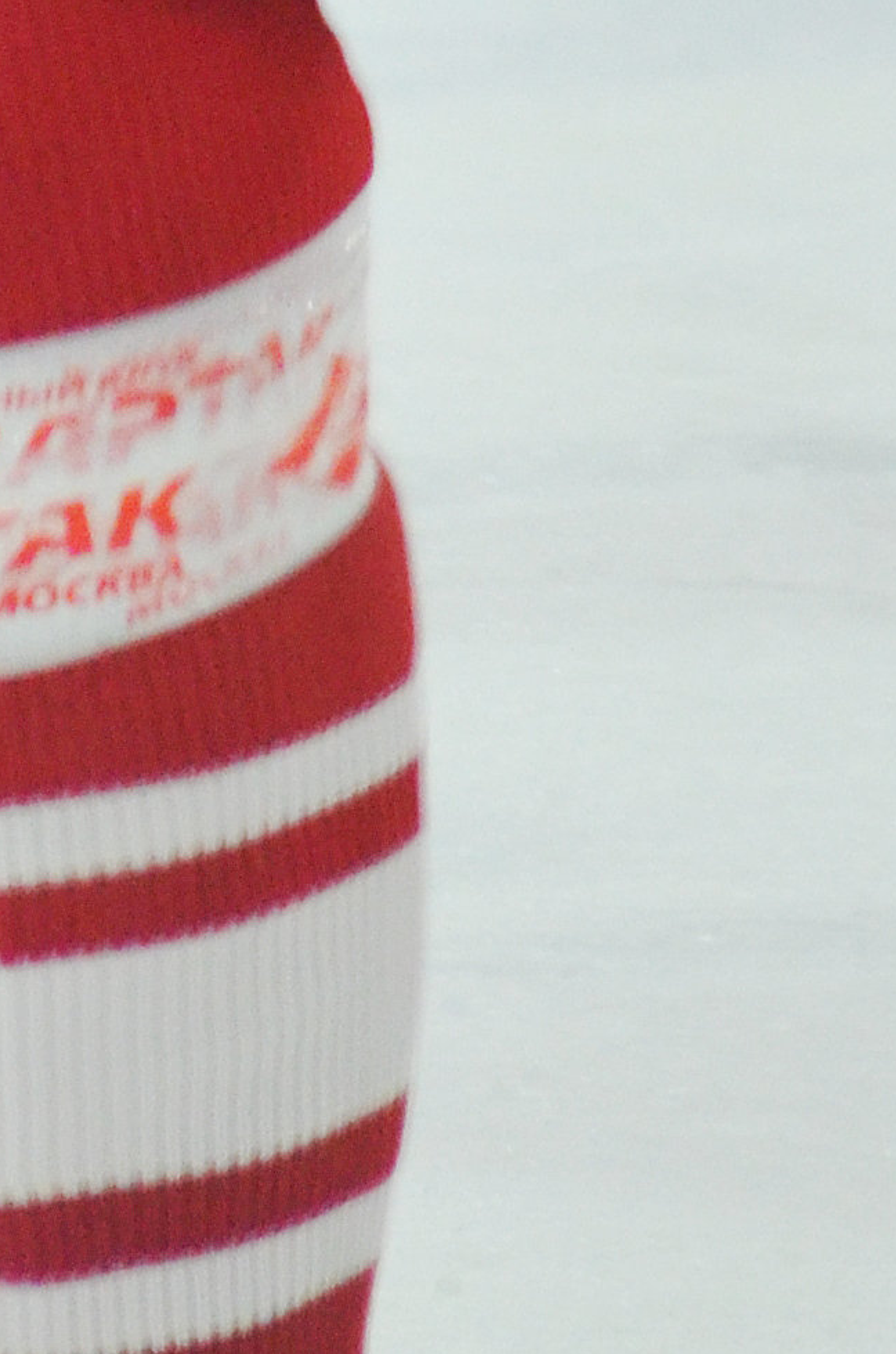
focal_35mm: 2266
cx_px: -360
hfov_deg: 0.6
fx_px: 85013
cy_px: -1938
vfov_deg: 0.9
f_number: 5.6
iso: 800
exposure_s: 1/640
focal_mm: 300
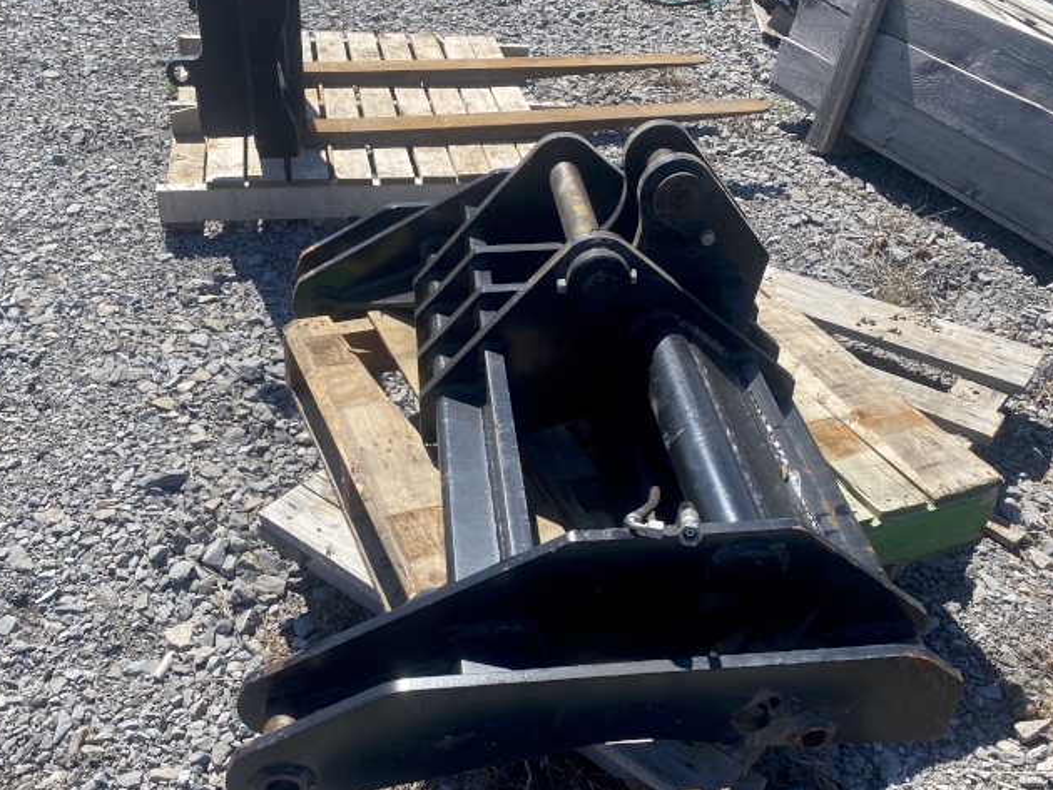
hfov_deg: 55.3
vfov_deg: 42.7
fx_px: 1004
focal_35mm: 33
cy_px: 493
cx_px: 511
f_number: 1.8
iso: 32
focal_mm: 4.25
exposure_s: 1/2141
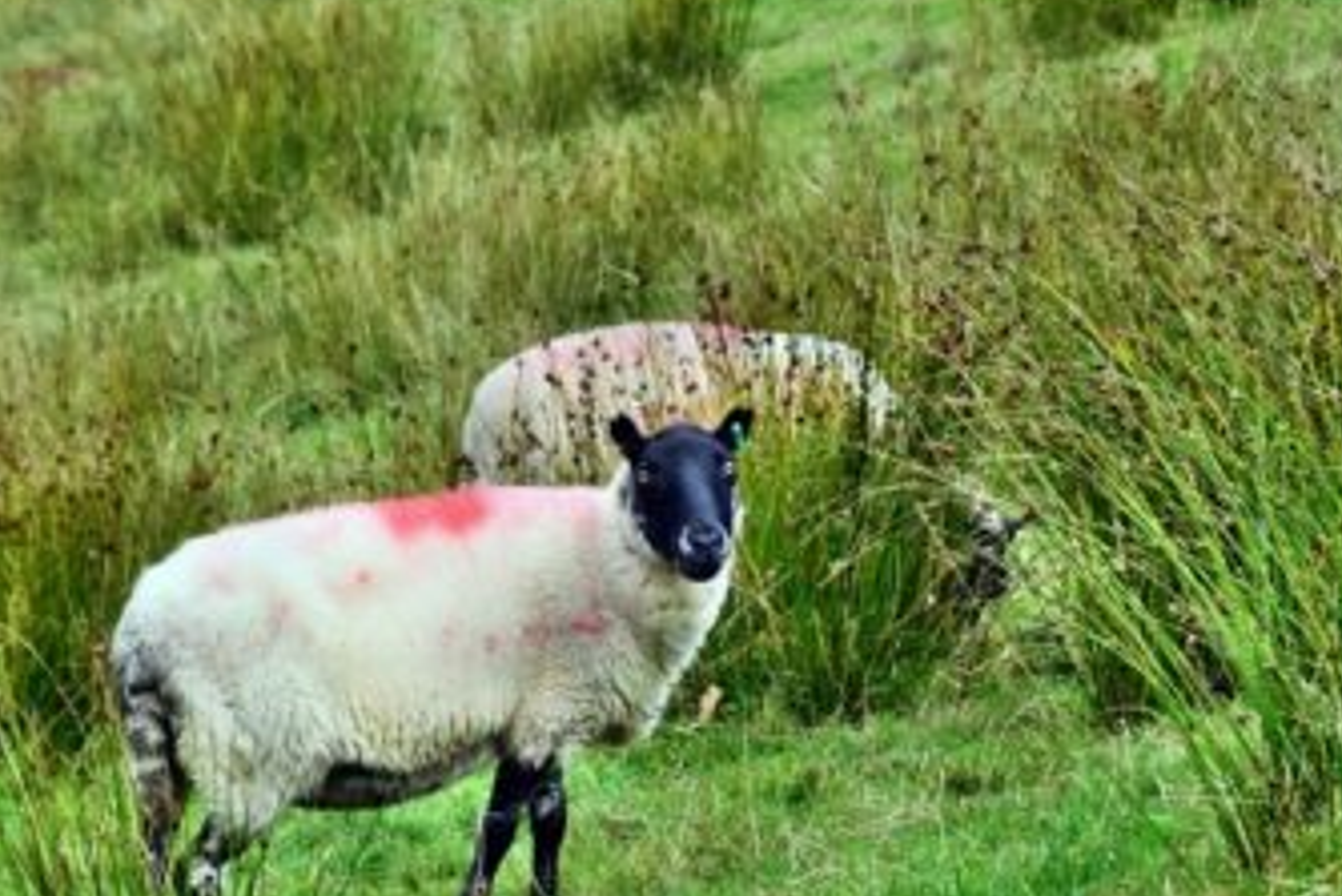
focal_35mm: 322
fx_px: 12008
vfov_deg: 4.3
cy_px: 476
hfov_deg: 6.4
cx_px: 506
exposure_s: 1/250
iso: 360
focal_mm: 112
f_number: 8
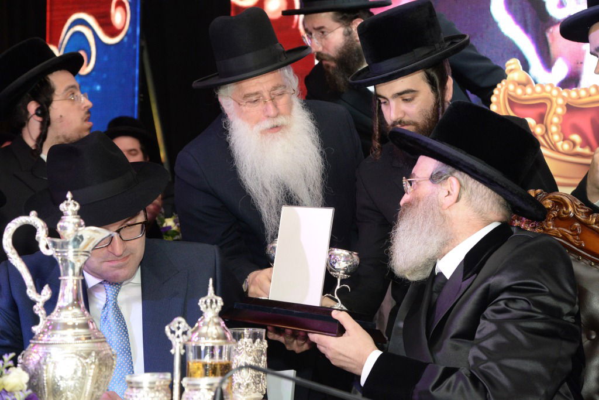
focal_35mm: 70
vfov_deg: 19.5
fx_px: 1165
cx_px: 300
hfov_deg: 28.8
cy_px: 200
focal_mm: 70
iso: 2500
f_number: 5
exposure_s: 1/80
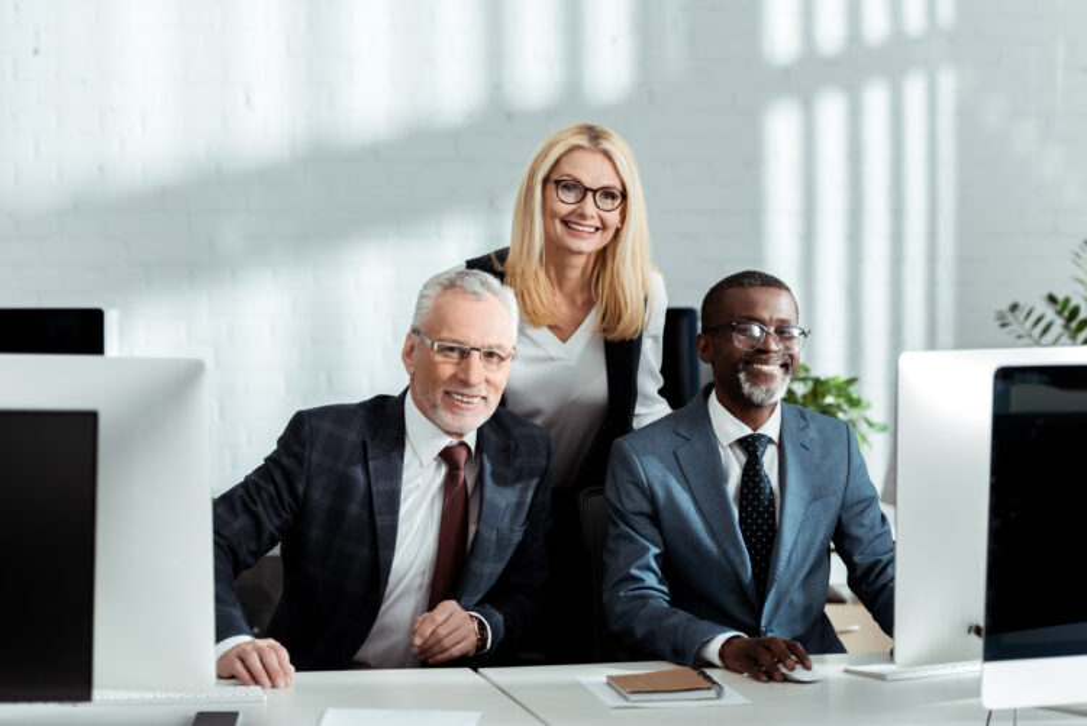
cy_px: 363
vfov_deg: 15.9
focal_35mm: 86
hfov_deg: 23.6
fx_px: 2598
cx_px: 544
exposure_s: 1/200
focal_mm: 86
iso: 100
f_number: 2.8
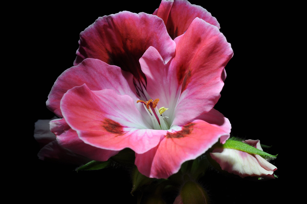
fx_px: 511
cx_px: 154
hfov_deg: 33.4
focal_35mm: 60
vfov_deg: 22.6
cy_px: 102
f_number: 18
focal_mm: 40
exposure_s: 1
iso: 200
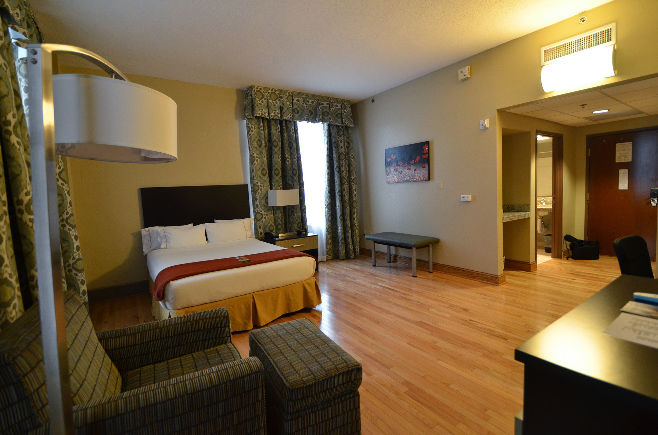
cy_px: 214
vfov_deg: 73.5
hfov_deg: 96.8
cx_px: 321
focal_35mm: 16
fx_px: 292
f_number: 3.5
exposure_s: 1/30
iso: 900
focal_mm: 10
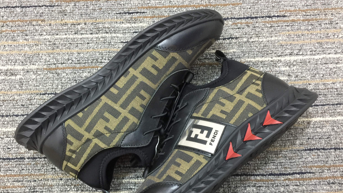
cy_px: 123
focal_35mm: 34
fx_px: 309
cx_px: 167
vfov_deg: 34.4
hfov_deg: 58.0
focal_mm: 4.15
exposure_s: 1/17
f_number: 2.2
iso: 160
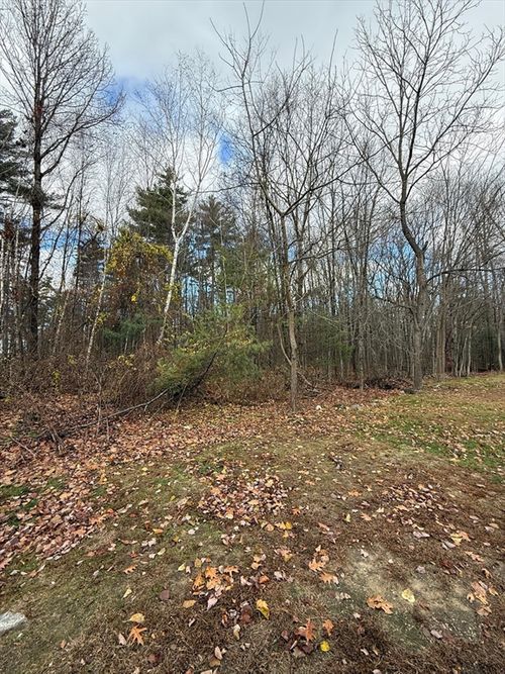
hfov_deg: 85.7
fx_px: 272
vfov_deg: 102.1
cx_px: 252
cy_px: 337
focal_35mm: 14
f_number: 2.2
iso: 64
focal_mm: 2.22
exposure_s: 1/346
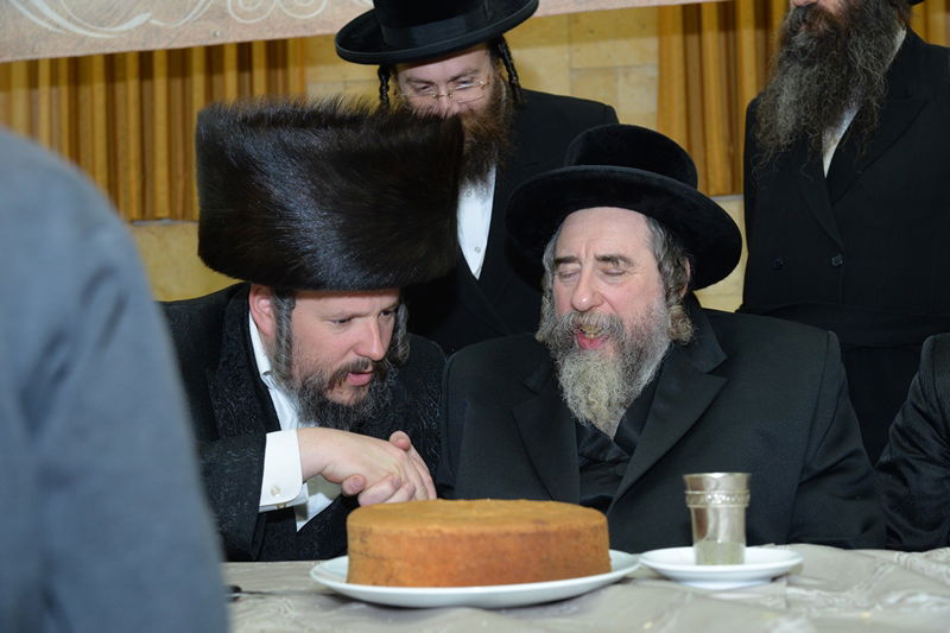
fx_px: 1451
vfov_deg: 24.6
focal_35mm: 55
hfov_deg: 36.3
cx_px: 475
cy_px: 316
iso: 1600
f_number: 5
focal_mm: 55
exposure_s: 1/125
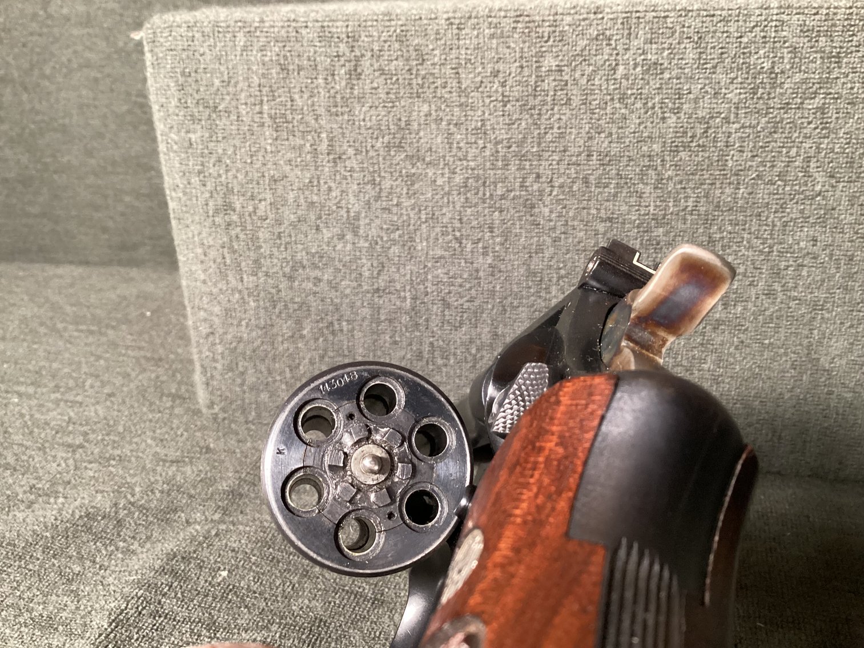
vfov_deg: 45.4
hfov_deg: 58.3
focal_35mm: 31
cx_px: 432
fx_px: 774
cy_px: 324
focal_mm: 3.3
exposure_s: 1/50
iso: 400
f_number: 2.4
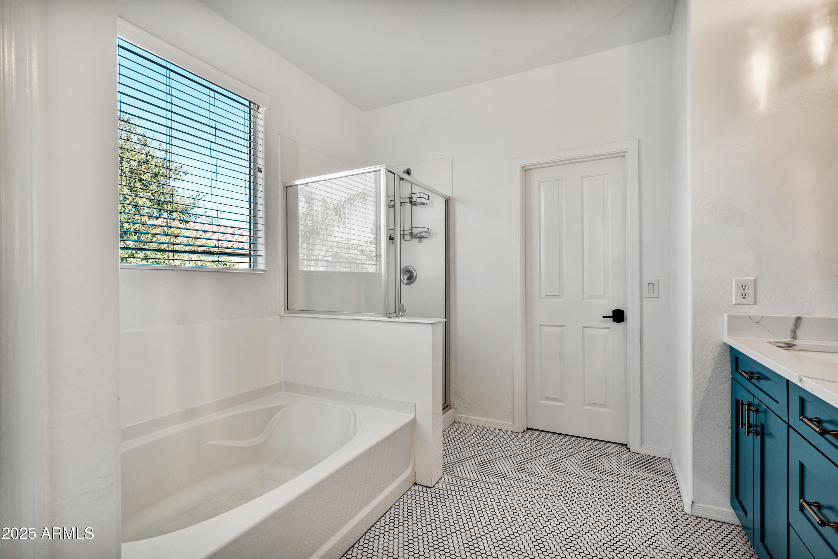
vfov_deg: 73.8
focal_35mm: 16
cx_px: 419
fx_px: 372
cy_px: 280
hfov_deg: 96.7
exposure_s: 1/4
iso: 250
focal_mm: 16
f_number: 9
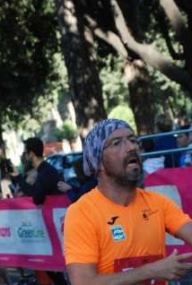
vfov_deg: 12.4
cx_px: 144
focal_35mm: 164
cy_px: 257
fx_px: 1303
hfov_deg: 8.4
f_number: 5.3
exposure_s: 1/500
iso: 1000
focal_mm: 58
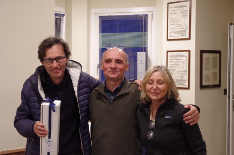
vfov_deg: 21.0
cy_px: 78
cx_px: 117
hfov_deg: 31.2
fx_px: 419
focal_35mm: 64
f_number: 5.6
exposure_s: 1/45
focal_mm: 43
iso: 3200
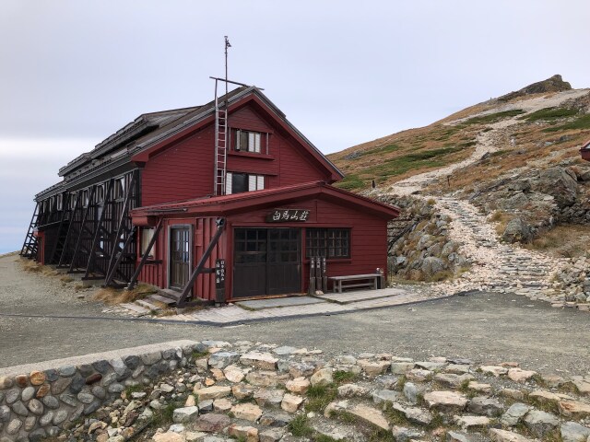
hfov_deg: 63.4
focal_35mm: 28
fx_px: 477
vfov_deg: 49.7
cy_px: 221
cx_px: 295
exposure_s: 1/706
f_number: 1.8
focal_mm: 3.99
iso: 20
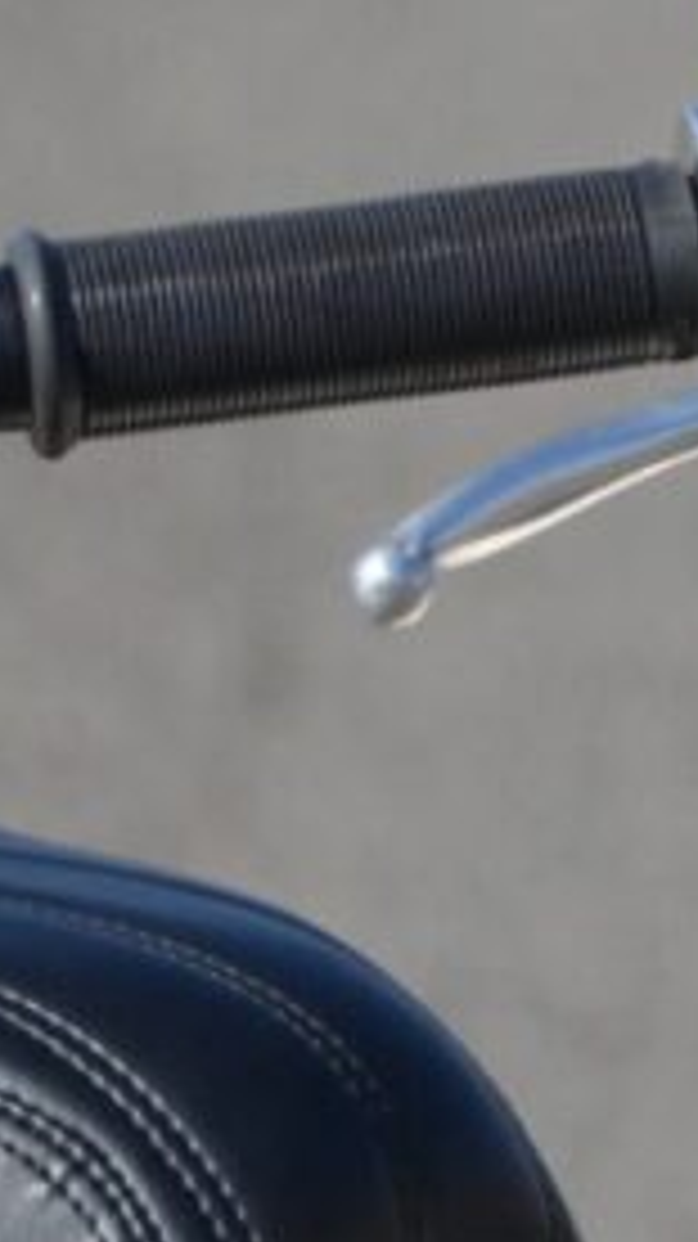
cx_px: 1689
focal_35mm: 639
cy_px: 513
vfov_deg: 3.4
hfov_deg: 1.9
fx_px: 21051
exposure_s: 1/4000
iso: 560
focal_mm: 110
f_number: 5
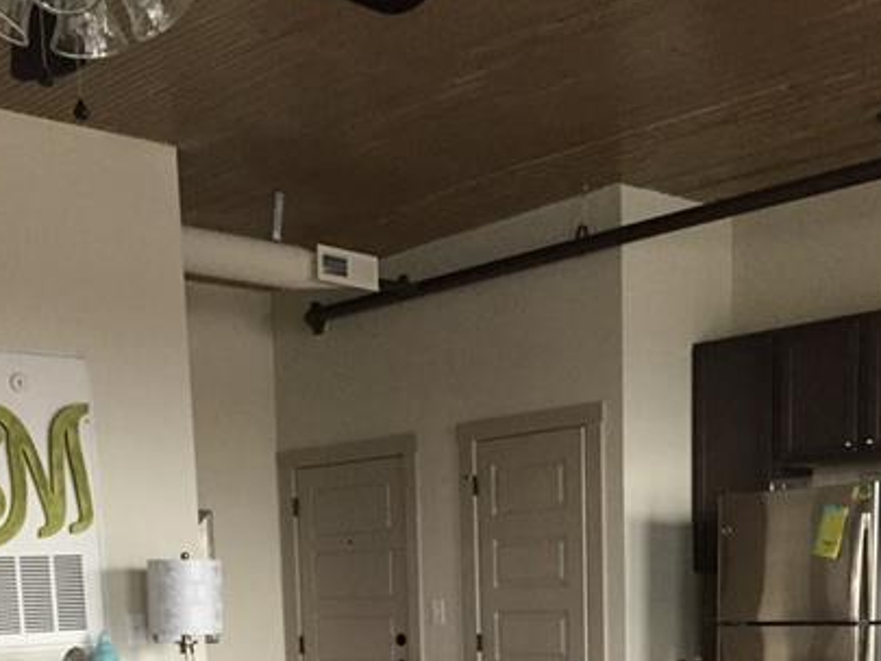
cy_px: 783
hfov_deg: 34.9
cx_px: 389
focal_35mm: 55
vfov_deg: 24.2
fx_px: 1400
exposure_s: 1/30
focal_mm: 4.15
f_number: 2.2
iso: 160
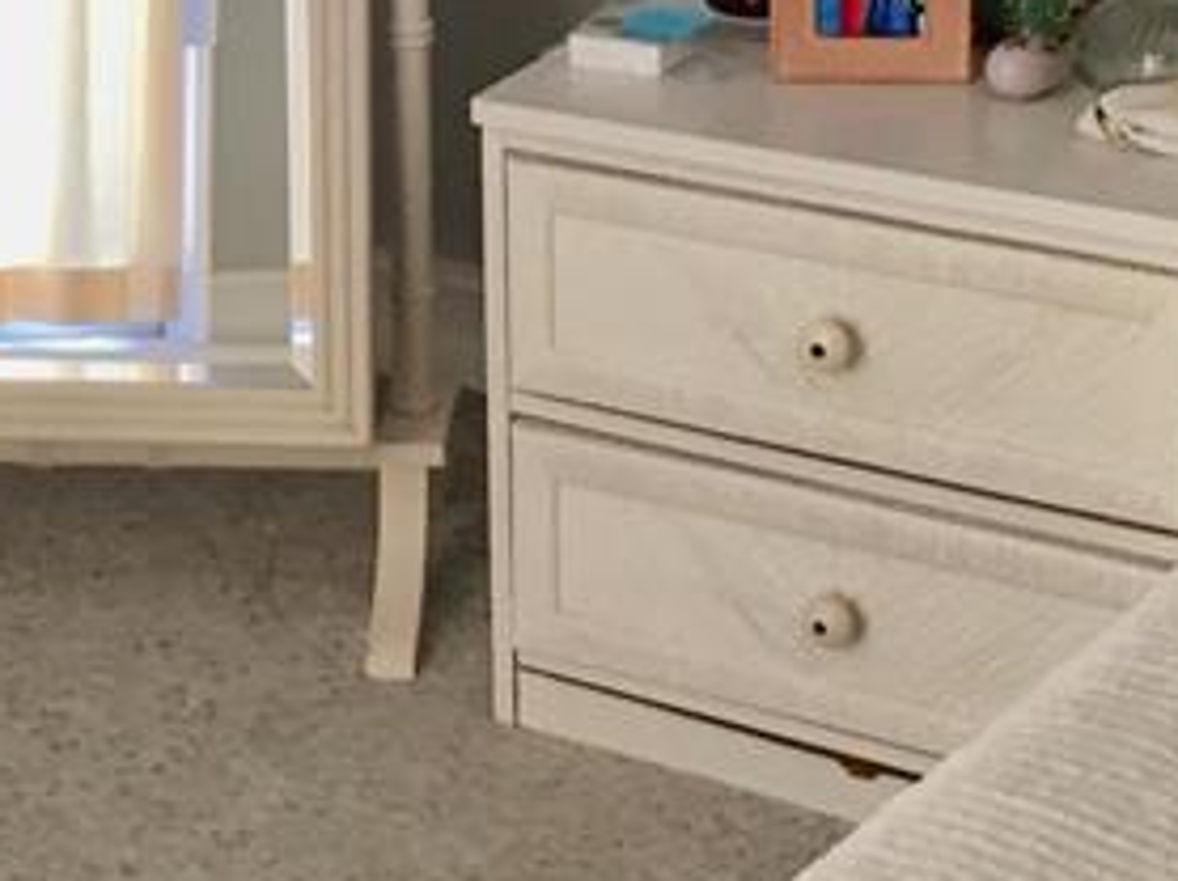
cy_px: -85
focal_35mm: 107
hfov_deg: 18.2
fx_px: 3638
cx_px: 216
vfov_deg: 13.5
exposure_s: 1/30
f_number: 2.2
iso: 64
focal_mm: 4.15
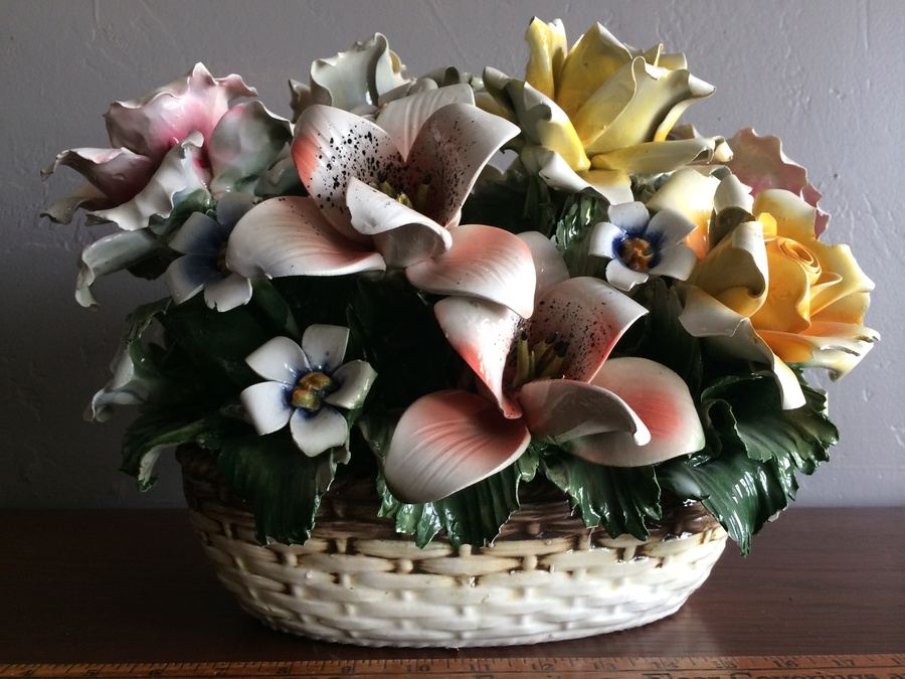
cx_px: 452
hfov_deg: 60.0
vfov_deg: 46.8
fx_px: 784
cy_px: 340
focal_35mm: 30
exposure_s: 1/30
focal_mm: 4.12
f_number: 2.2
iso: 50
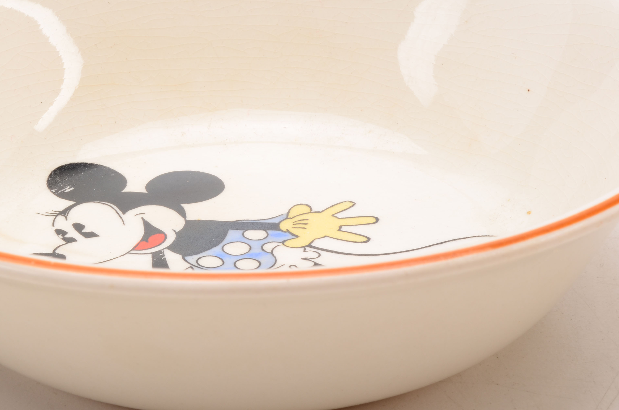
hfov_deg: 15.8
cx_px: 244
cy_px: 155
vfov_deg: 10.5
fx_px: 2227
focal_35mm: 130
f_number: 22
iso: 100
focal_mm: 55
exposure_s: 1/160
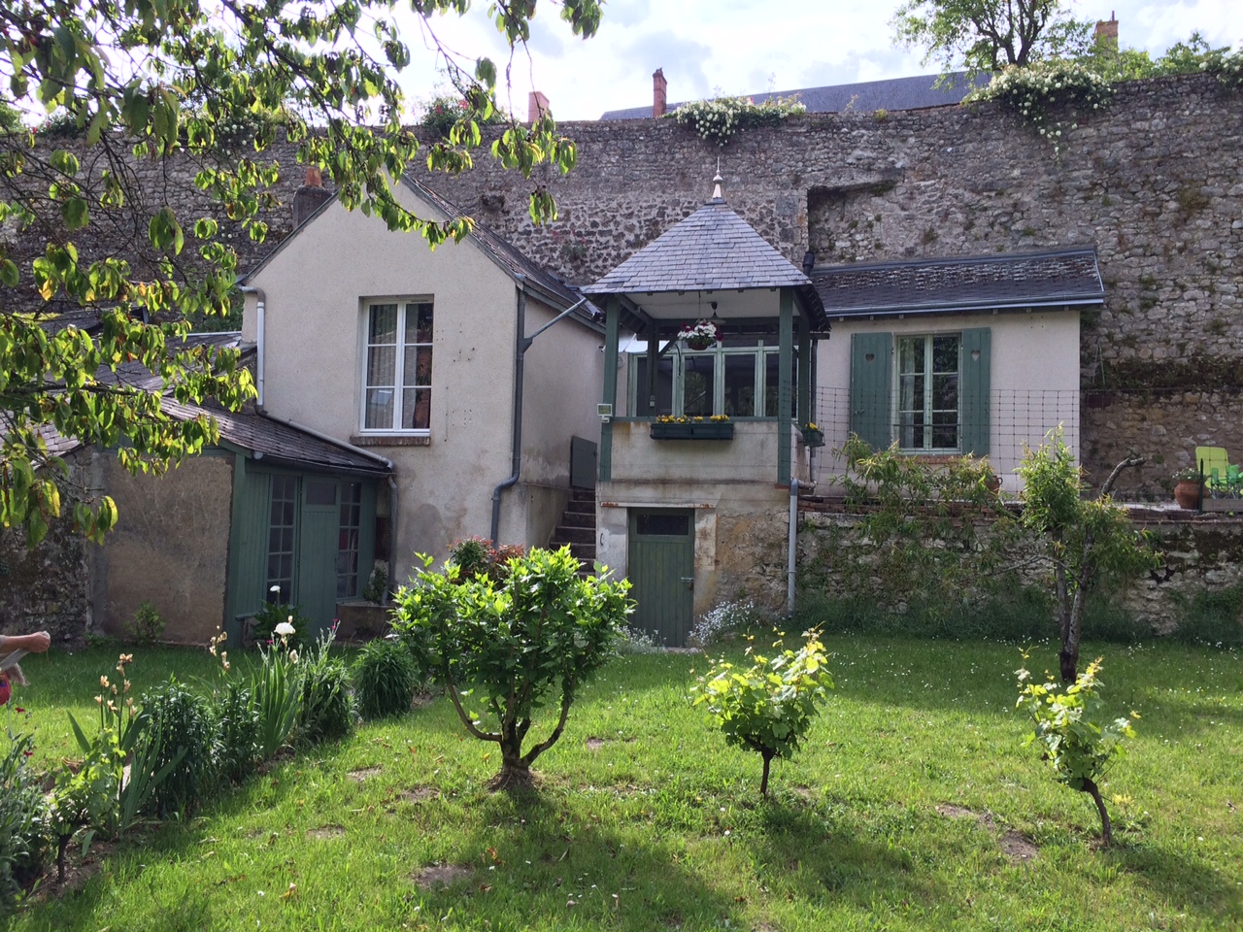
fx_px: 1041
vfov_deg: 48.2
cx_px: 622
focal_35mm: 29
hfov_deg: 61.7
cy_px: 466
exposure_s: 1/760
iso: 32
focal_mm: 4.15
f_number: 2.2
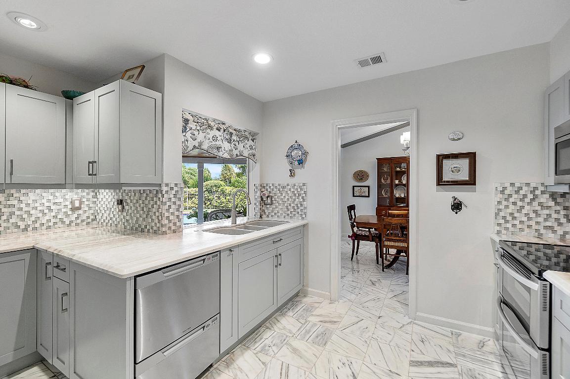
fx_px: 237
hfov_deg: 100.4
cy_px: 190
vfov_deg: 77.3
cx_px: 285
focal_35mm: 15
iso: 250
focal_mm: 10
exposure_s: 1/20
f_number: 9
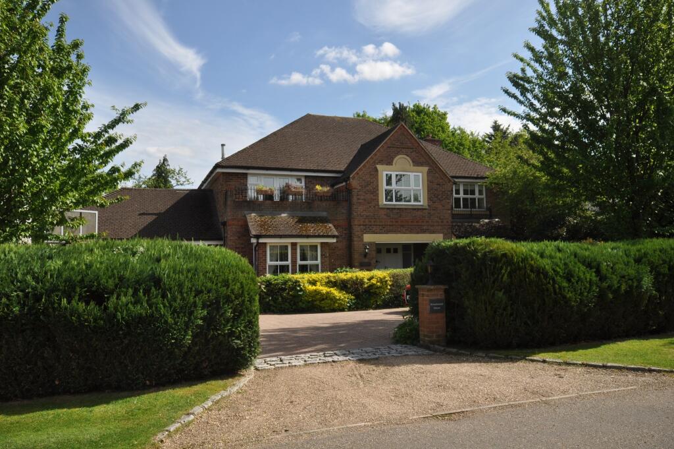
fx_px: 561
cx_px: 337
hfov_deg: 62.0
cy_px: 224
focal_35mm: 30
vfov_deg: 43.5
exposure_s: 1/200
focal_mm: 20
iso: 200
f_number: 10
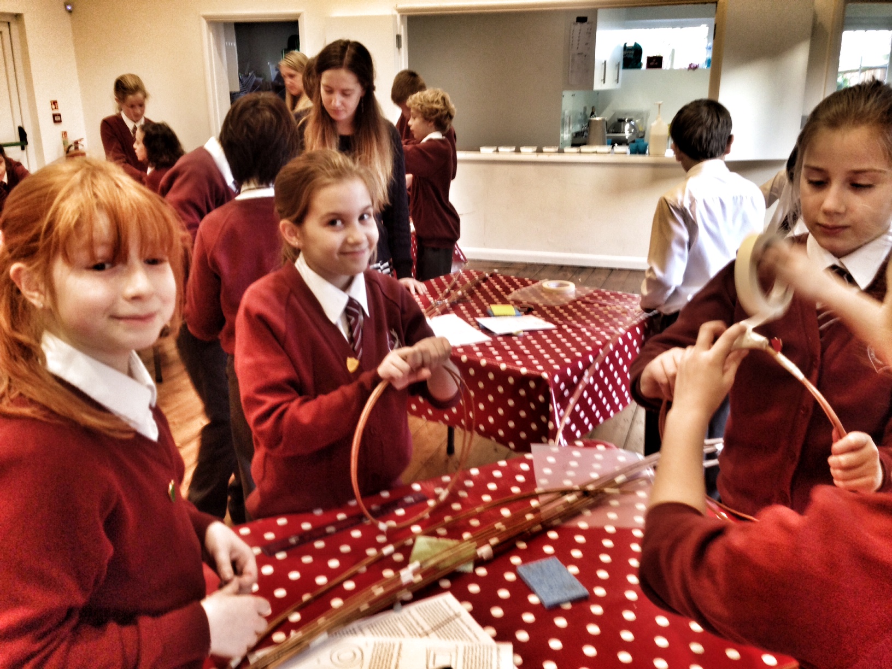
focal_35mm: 33
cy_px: 334
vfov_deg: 42.9
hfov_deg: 55.4
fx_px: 850
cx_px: 446
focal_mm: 4.12
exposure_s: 1/20
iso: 80
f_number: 2.4
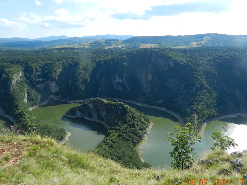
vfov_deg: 51.3
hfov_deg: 65.3
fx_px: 193
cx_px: 130
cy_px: 97
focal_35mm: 27
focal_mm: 4
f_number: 4
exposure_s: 1/800
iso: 160
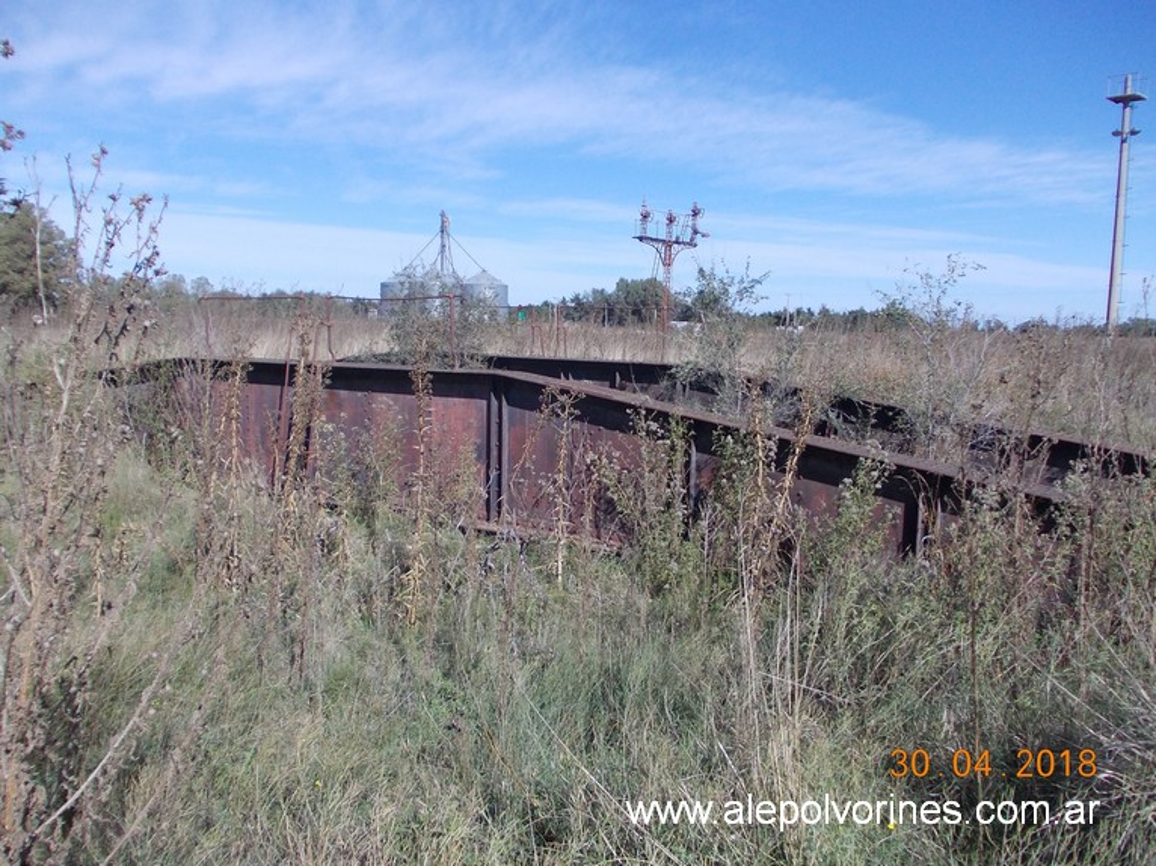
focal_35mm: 28
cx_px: 578
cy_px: 433
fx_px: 935
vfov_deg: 49.7
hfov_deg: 63.5
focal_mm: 4
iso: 80
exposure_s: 1/320
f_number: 5.4
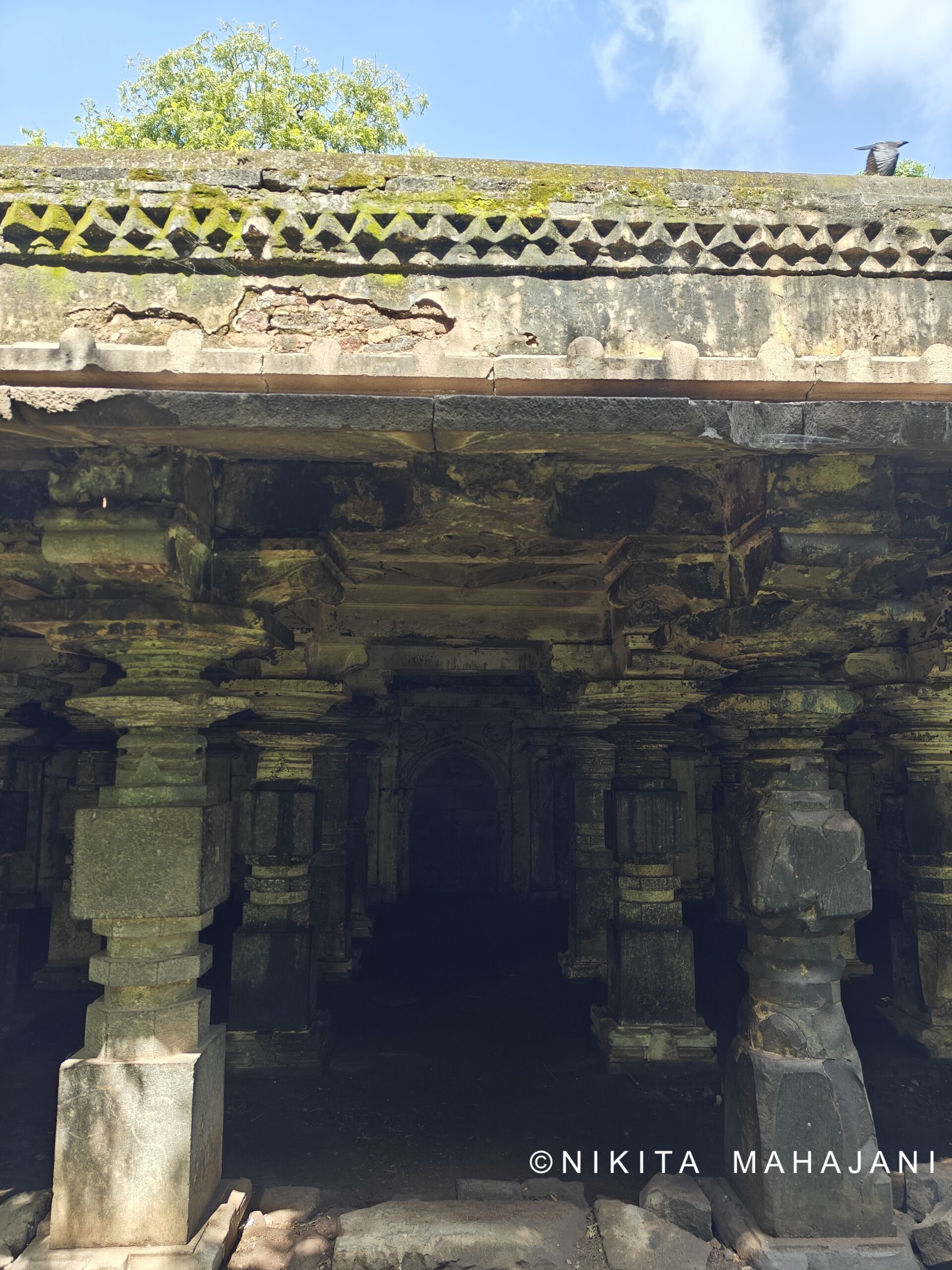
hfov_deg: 56.8
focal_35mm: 24
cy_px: 635
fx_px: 880
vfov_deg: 71.6
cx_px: 476
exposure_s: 1/234
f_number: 1.8
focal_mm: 5.59
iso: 50
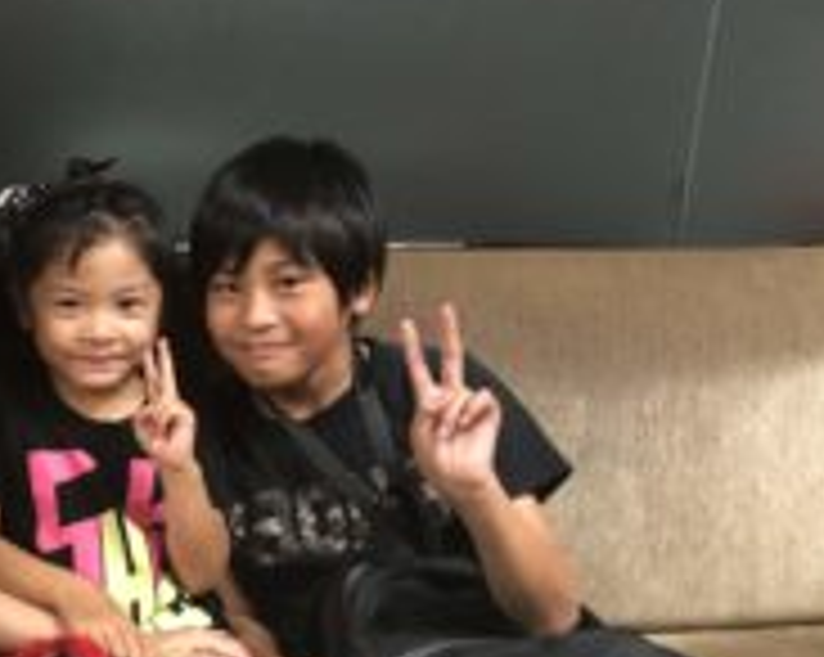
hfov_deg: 31.9
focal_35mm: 56
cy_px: 457
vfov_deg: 26.9
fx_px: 1364
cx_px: 70
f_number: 1.8
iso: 100
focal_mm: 3.99
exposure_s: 1/7
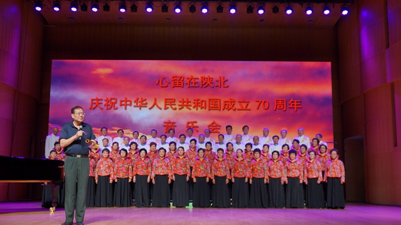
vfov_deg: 26.5
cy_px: 108
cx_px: 199
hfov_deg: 45.5
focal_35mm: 45
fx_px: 478
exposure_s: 1/80
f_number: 2.8
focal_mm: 28
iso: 200
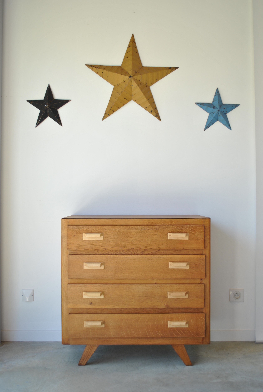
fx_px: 393
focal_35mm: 36
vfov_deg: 53.1
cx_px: 132
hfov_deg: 37.0
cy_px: 196
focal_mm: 24
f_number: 4.5
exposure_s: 1/50
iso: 100
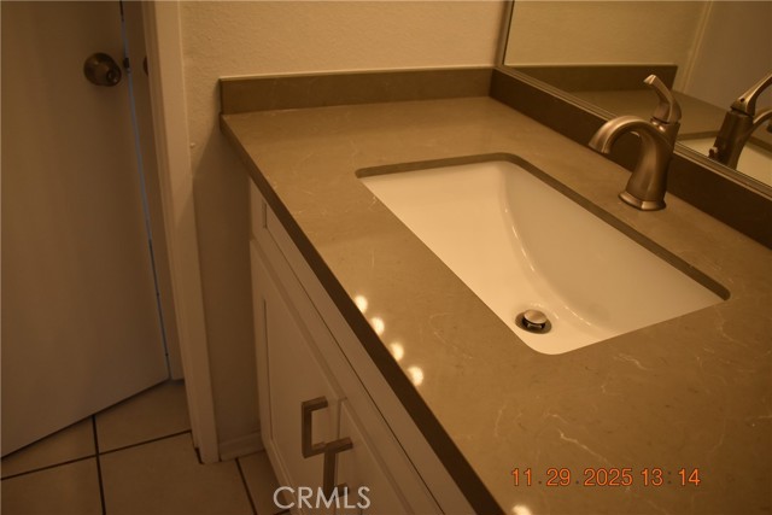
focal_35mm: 27
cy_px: 258
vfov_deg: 48.0
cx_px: 386
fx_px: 579
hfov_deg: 67.4
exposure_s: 1/250
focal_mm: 18
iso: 500
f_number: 3.5
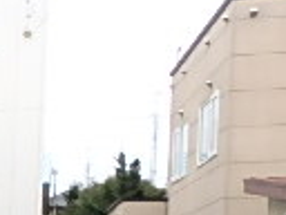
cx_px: -407
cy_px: 331
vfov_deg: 13.2
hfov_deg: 13.5
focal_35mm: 105
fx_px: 868
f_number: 3.5
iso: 125
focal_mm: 3.7
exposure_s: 1/250
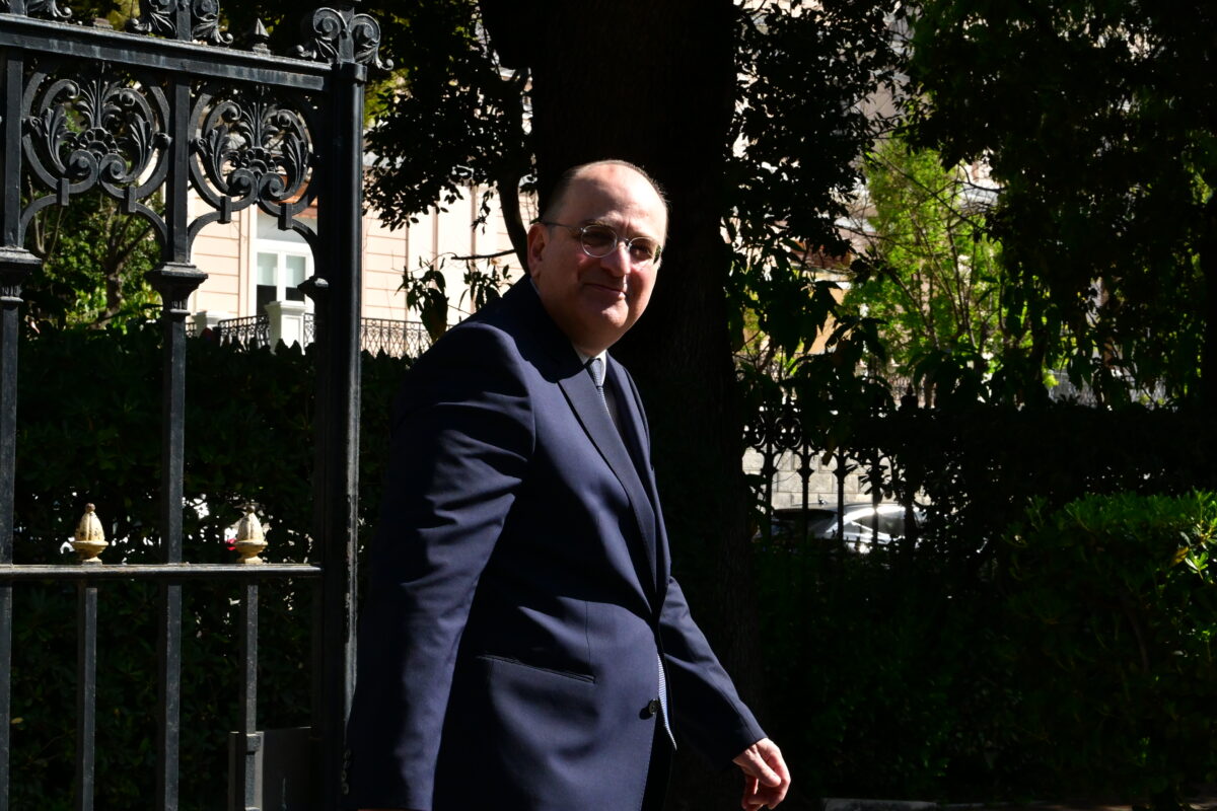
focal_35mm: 66
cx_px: 608
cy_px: 406
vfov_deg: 20.6
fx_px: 2231
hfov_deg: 30.5
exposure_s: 1/1250
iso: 2500
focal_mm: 44
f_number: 14
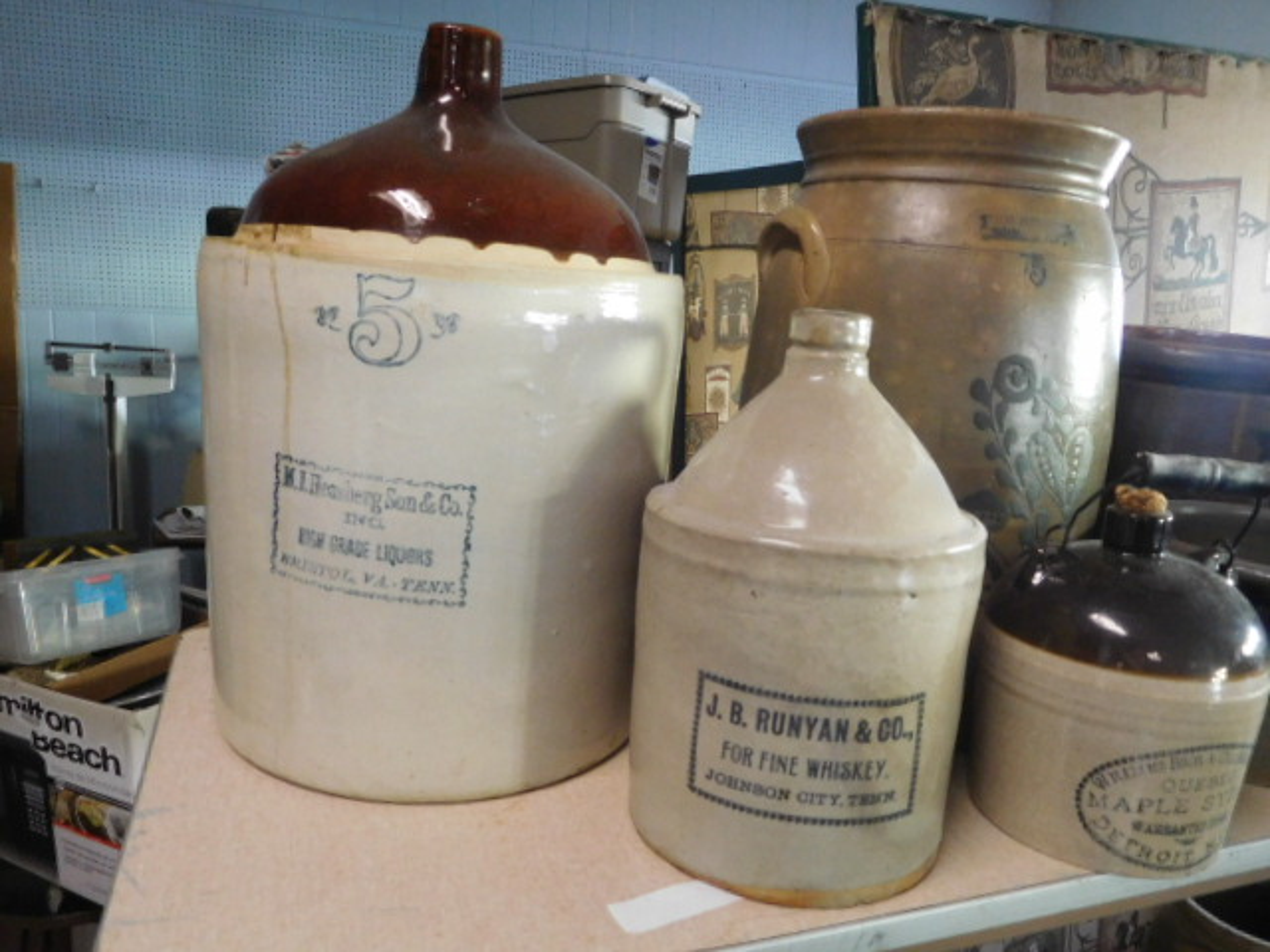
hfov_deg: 69.4
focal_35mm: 25
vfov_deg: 54.9
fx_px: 917
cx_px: 635
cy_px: 476
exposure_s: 1/25
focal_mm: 4.5
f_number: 3.4
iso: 400
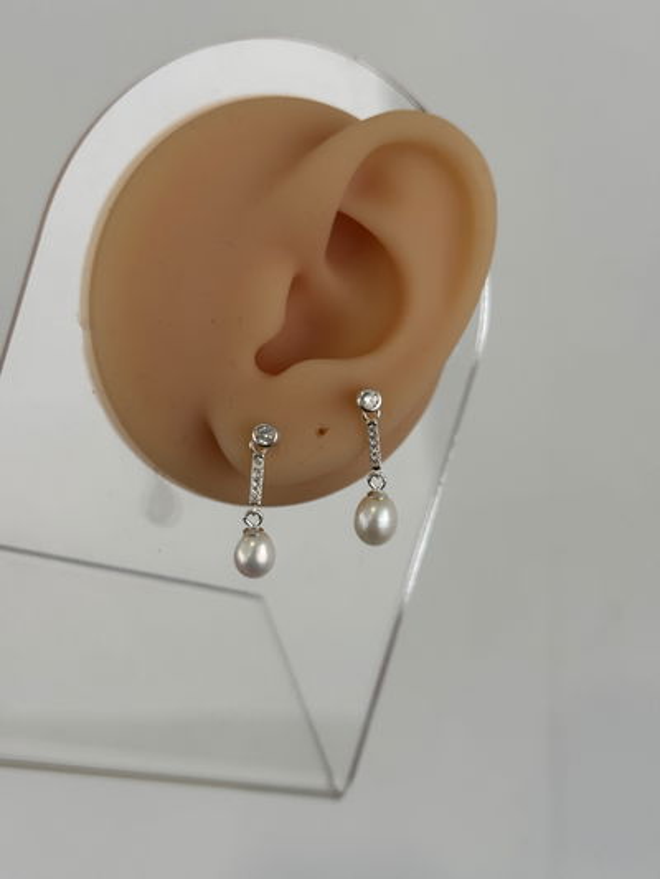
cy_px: 440
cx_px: 330
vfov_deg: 39.6
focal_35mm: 48
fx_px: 1220
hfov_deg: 30.3
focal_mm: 6.76
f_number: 1.78
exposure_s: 1/100
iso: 125
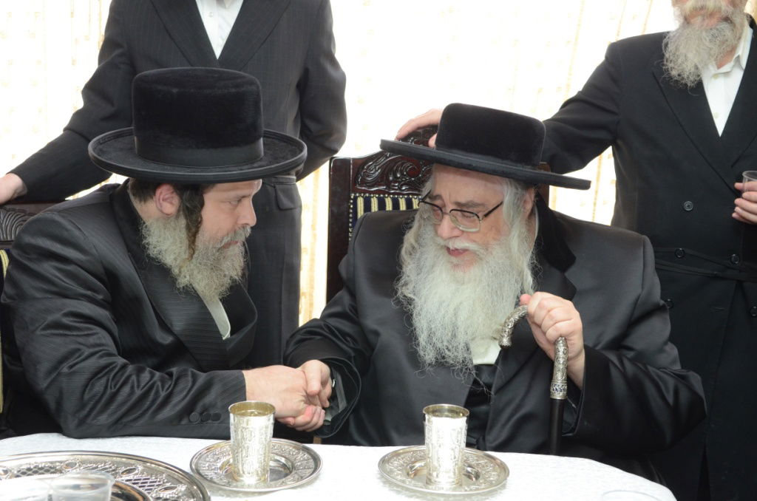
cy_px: 250
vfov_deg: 27.9
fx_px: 1007
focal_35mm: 48
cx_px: 378
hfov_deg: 41.2
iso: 1250
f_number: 5
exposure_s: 1/100
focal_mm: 32
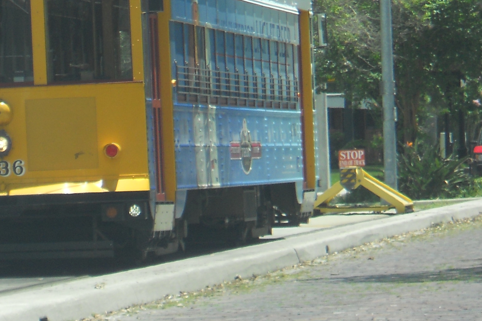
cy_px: -80
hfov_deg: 7.2
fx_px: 3815
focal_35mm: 285
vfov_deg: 4.8
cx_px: 79
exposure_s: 1/160
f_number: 5.9
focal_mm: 19.6
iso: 80
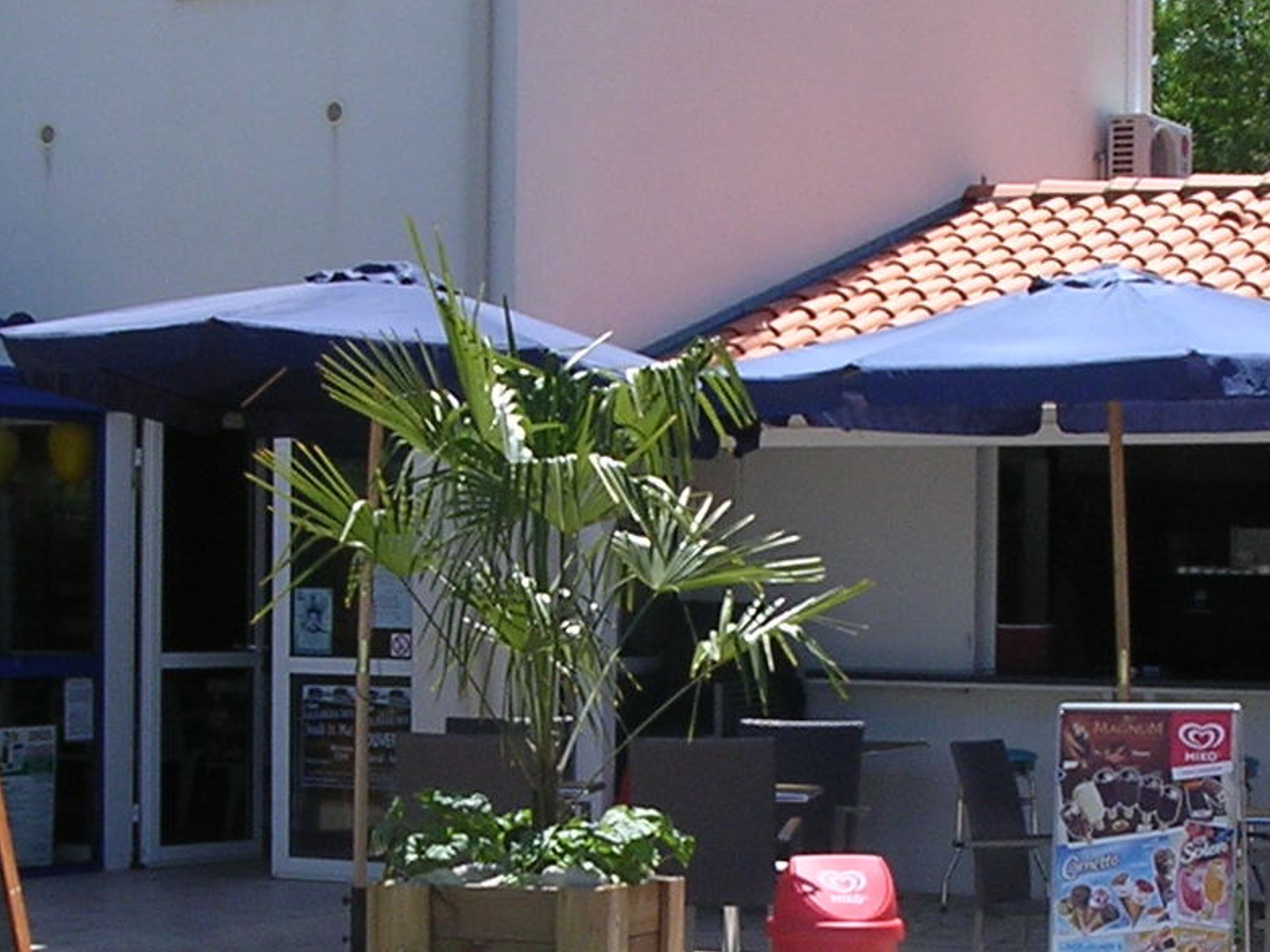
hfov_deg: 20.2
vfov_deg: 15.2
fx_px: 3559
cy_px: 669
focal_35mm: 97
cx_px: 705
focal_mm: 5.8
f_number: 5.6
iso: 100
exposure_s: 1/246
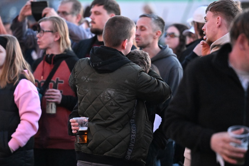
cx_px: 124
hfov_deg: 9.5
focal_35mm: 217
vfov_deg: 6.3
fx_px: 1501
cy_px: 83
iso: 10000
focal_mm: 145
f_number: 2.8
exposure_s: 1/100
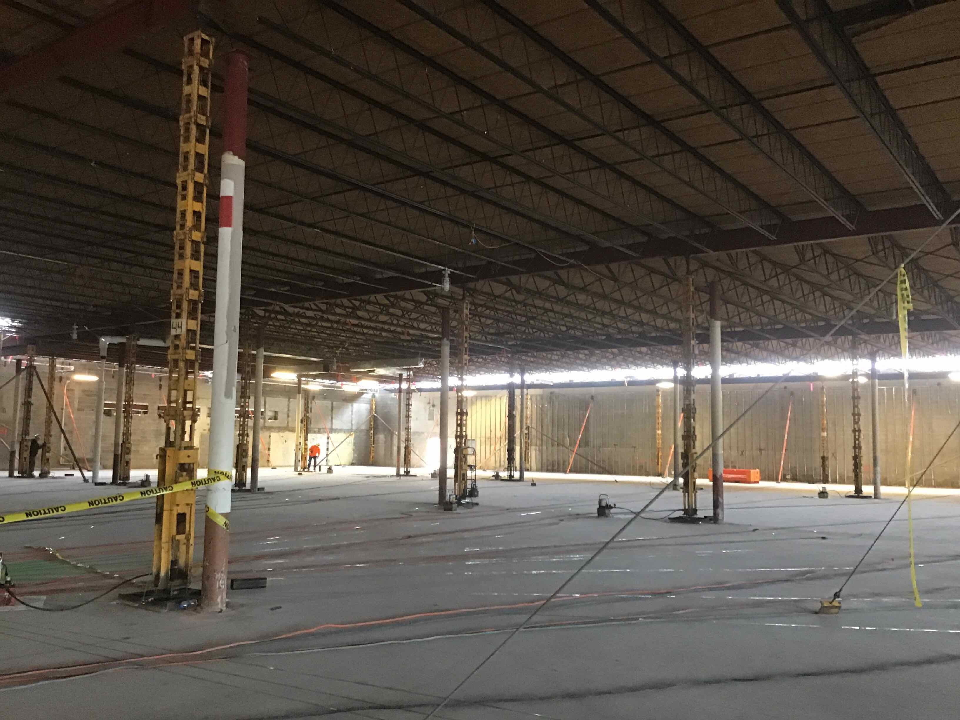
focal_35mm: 31
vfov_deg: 45.4
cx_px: 480
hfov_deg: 58.4
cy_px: 360
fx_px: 860
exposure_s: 1/17
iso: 200
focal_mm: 3.3
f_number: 2.4
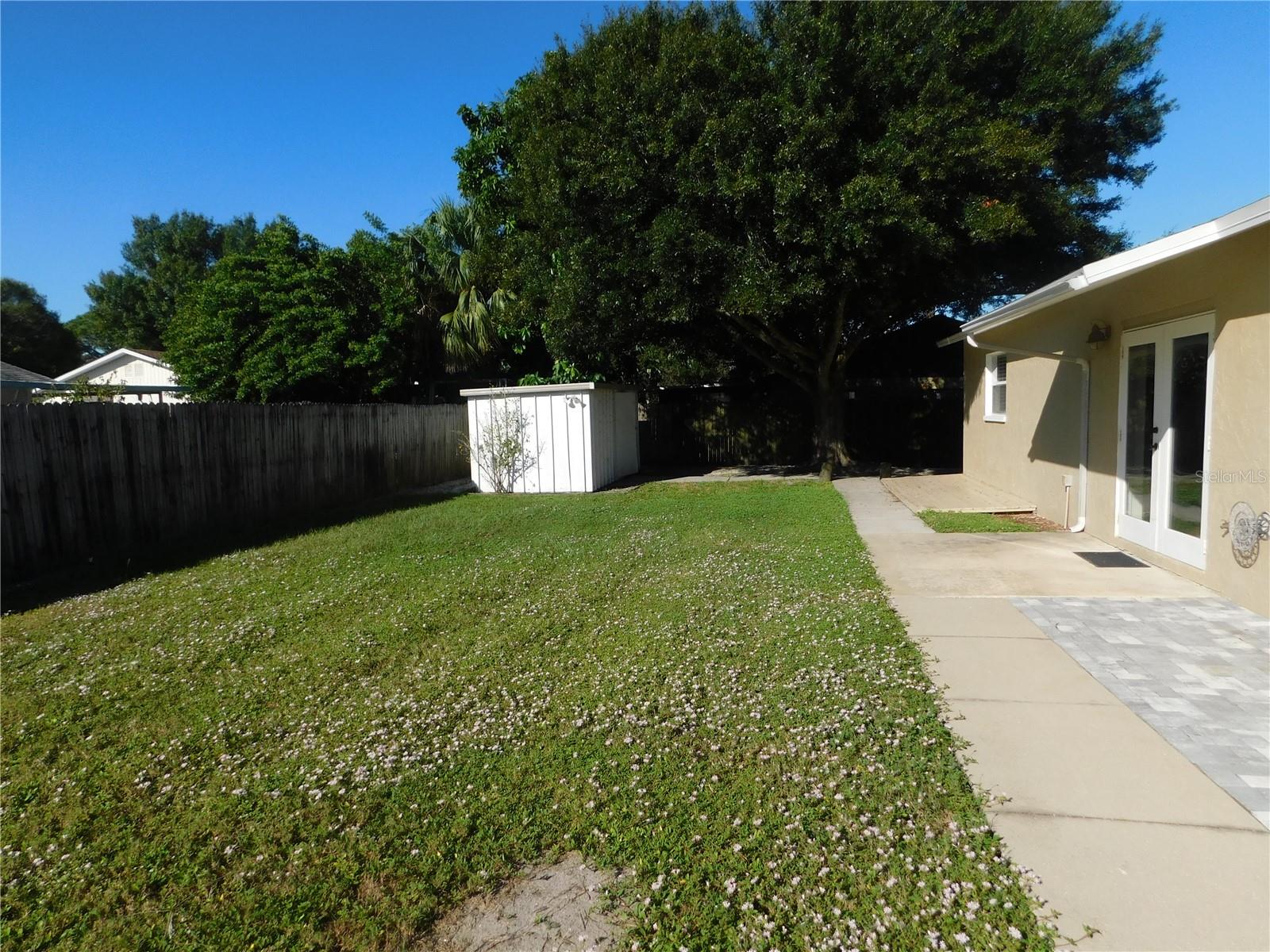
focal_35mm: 23
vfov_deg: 58.9
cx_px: 635
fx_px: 844
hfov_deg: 73.9
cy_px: 476
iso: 125
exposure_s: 1/640
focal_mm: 4
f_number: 6
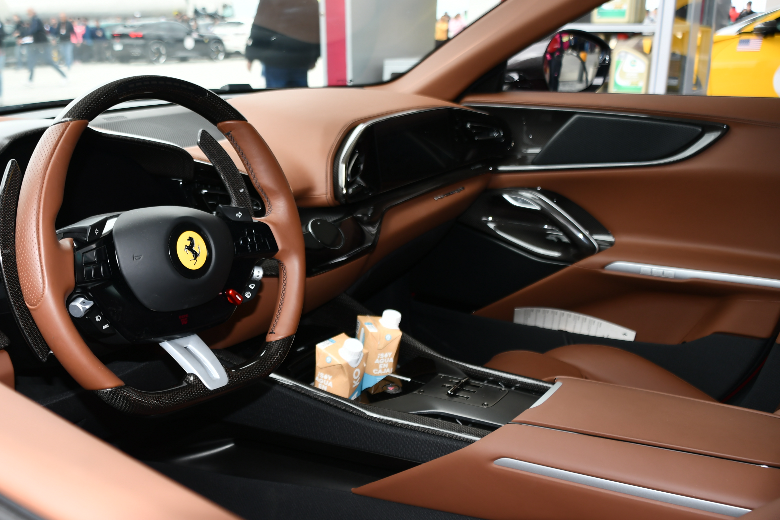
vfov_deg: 36.9
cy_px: 249
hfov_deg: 52.2
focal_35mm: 36
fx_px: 780
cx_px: 265
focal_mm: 18
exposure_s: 1/200
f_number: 3.5
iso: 100
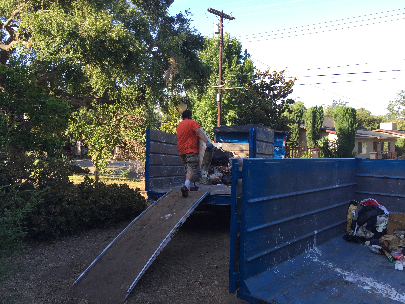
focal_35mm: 29
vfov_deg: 48.2
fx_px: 339
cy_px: 152
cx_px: 202
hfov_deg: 61.7
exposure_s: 1/311
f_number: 2.2
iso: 32
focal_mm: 4.15
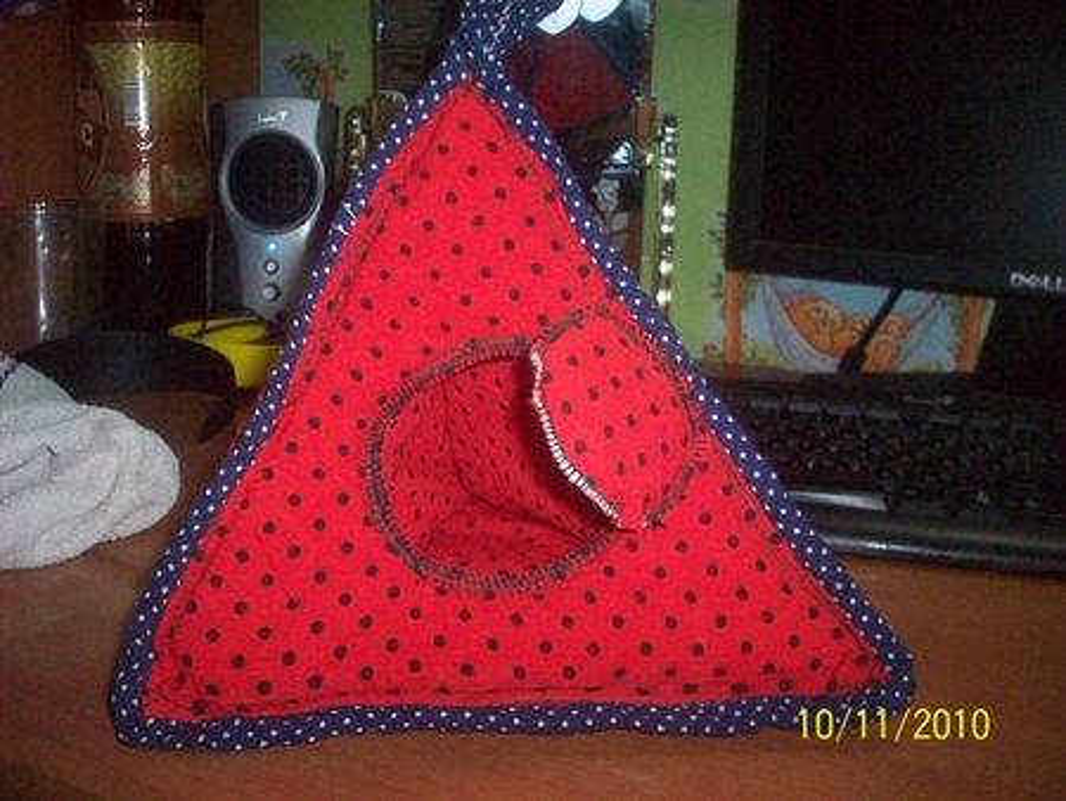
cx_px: 533
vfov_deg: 38.7
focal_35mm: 37
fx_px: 1140
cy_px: 400
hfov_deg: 50.1
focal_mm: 6.2
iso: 400
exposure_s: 1/64
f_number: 2.8
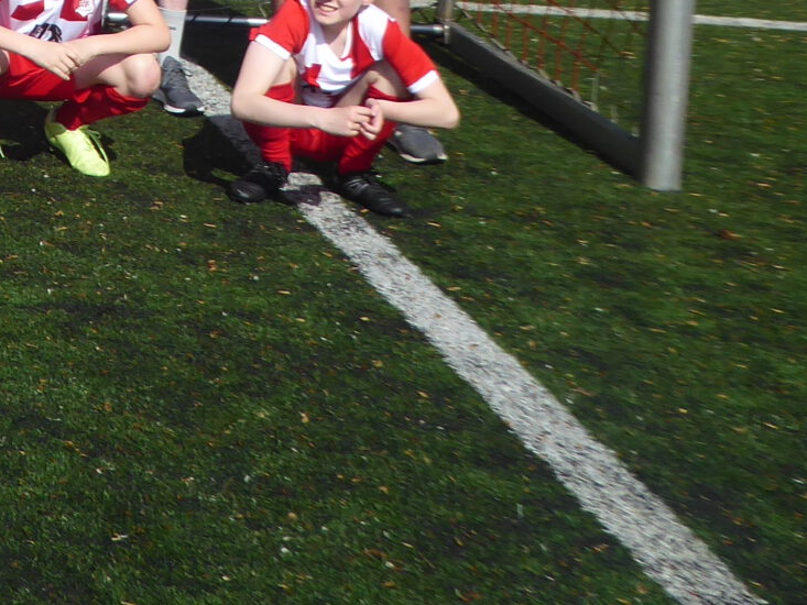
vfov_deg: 16.9
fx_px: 1889
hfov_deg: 21.5
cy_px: -238
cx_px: -281
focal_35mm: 81
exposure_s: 1/1000
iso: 80
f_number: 3.5
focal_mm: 5
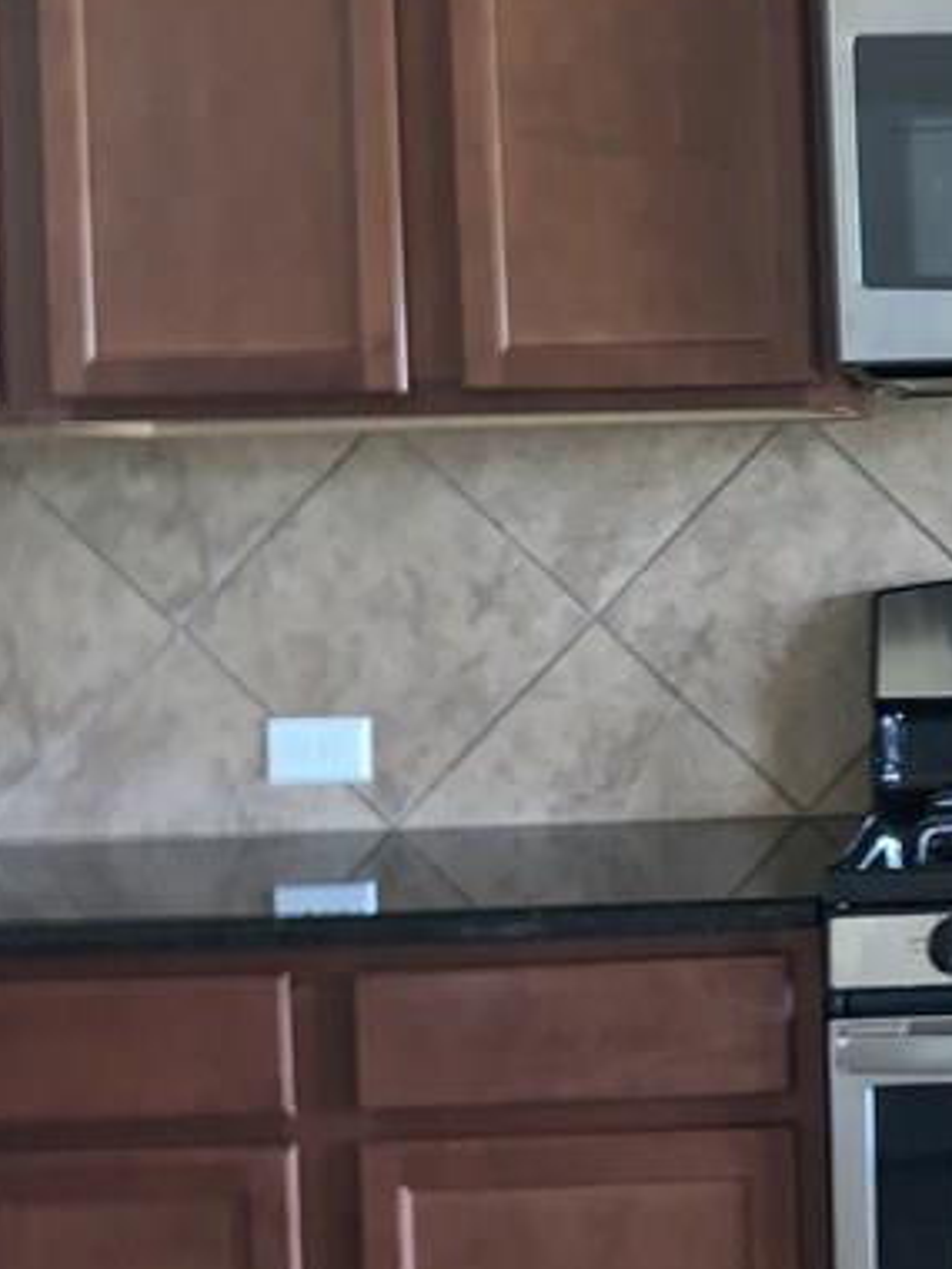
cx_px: 1156
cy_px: 598
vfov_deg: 27.8
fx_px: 2567
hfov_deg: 19.7
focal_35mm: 70
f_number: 1.8
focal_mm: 4.25
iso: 80
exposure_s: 1/7
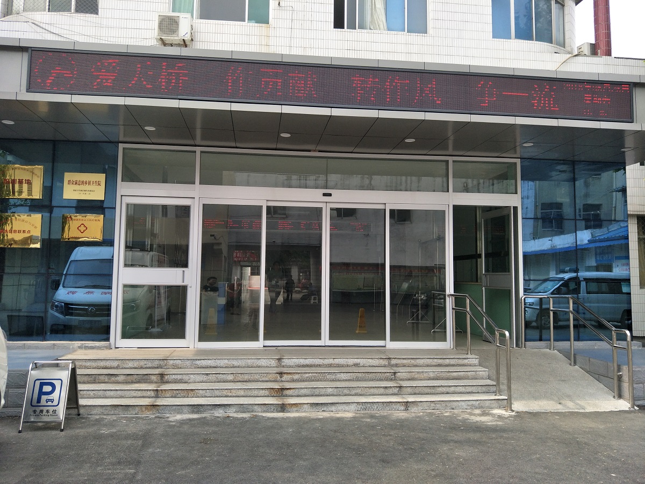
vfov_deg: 56.8
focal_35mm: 24
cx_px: 322
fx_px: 447
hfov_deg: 71.6
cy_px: 242
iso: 59
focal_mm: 4.1
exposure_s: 1/650
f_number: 1.7
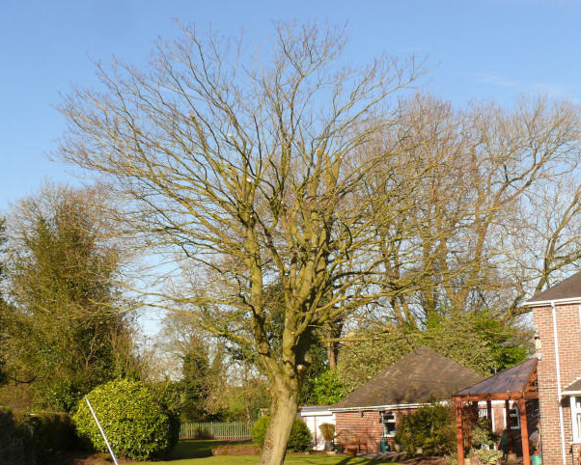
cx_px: 297
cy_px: 281
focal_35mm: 48
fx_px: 826
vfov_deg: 31.4
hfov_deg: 38.8
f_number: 5.6
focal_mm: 7.7
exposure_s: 1/320
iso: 100
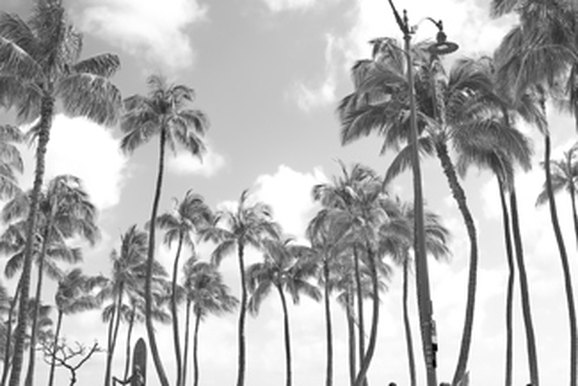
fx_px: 771
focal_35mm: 48
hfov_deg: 41.1
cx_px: 276
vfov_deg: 28.0
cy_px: 139
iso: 400
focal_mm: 32
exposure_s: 1/200
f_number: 16
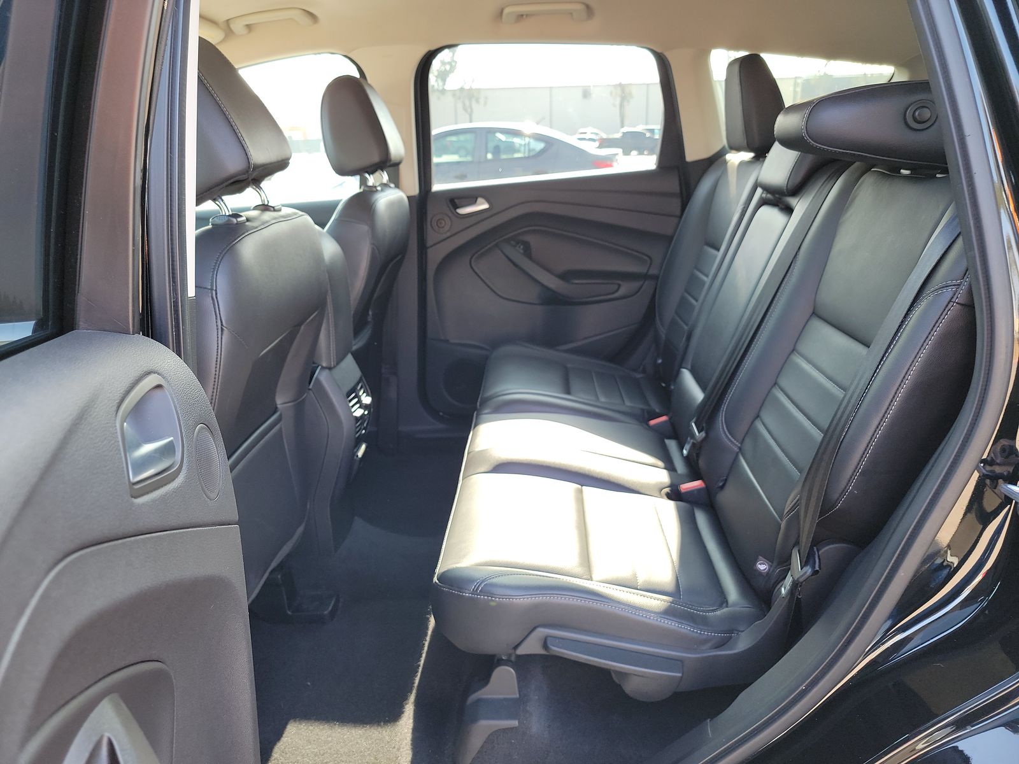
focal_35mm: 24
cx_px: 510
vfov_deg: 56.8
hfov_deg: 71.6
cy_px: 382
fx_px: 706
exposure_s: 1/59
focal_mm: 6.7
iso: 120
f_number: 1.8
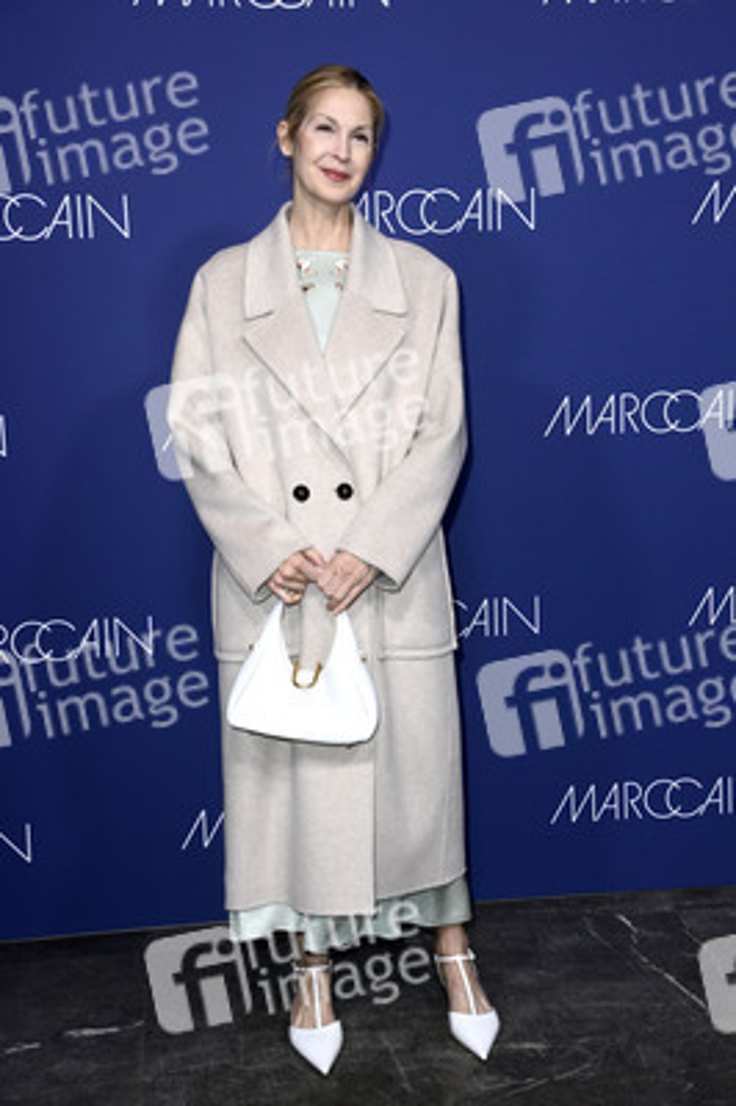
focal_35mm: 52
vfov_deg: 38.2
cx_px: 368
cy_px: 553
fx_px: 1597
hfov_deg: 25.9
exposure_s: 1/250
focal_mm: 52
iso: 800
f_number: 5.6
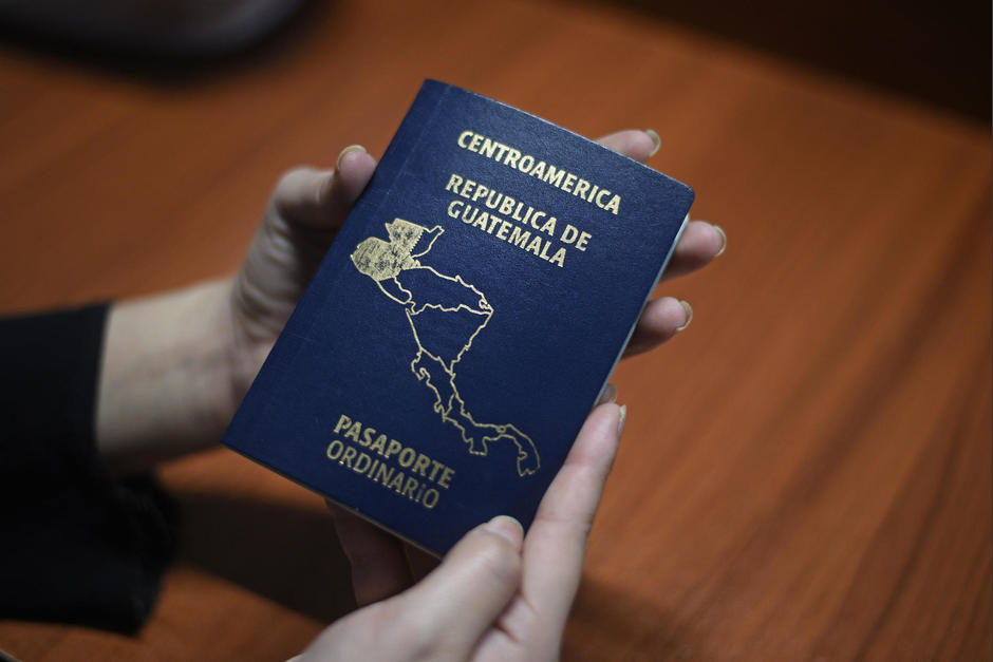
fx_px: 1379
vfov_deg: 27.0
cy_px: 331
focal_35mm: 50
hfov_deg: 39.6
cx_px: 496
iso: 800
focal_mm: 50
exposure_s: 1/100
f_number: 1.8
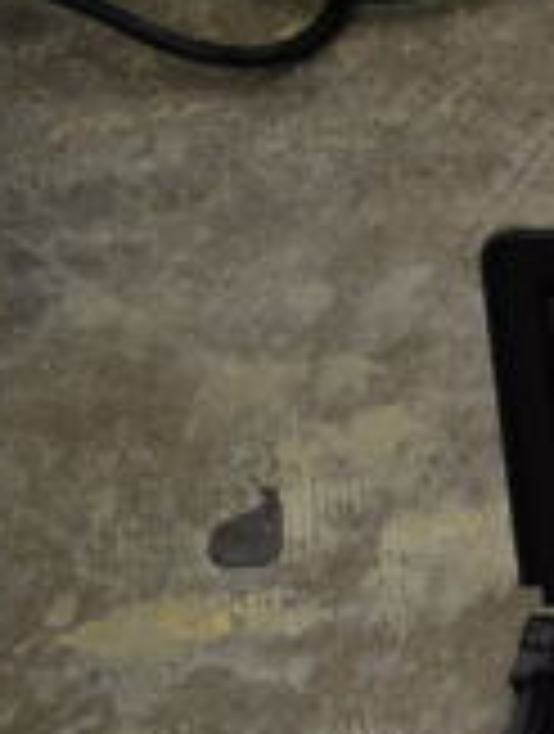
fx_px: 2062
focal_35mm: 97
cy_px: 711
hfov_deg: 12.9
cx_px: 1171
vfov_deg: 19.7
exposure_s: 1/30
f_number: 3.5
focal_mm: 18
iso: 180
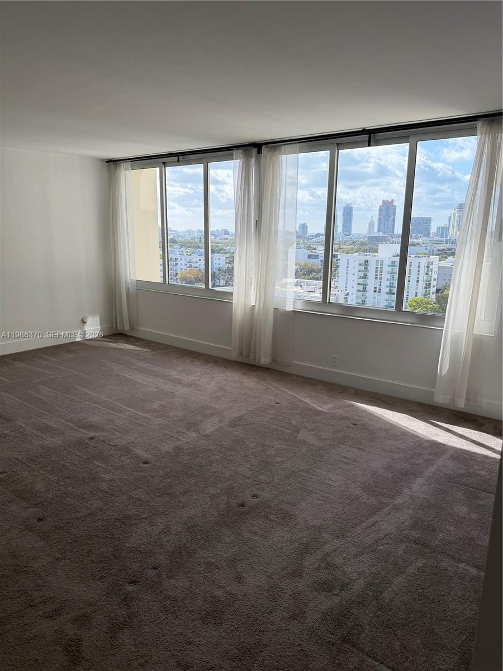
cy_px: 336
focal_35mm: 24
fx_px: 465
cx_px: 252
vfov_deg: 71.6
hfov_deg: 56.8
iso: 100
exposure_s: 1/1230
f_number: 1.78
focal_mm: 6.76
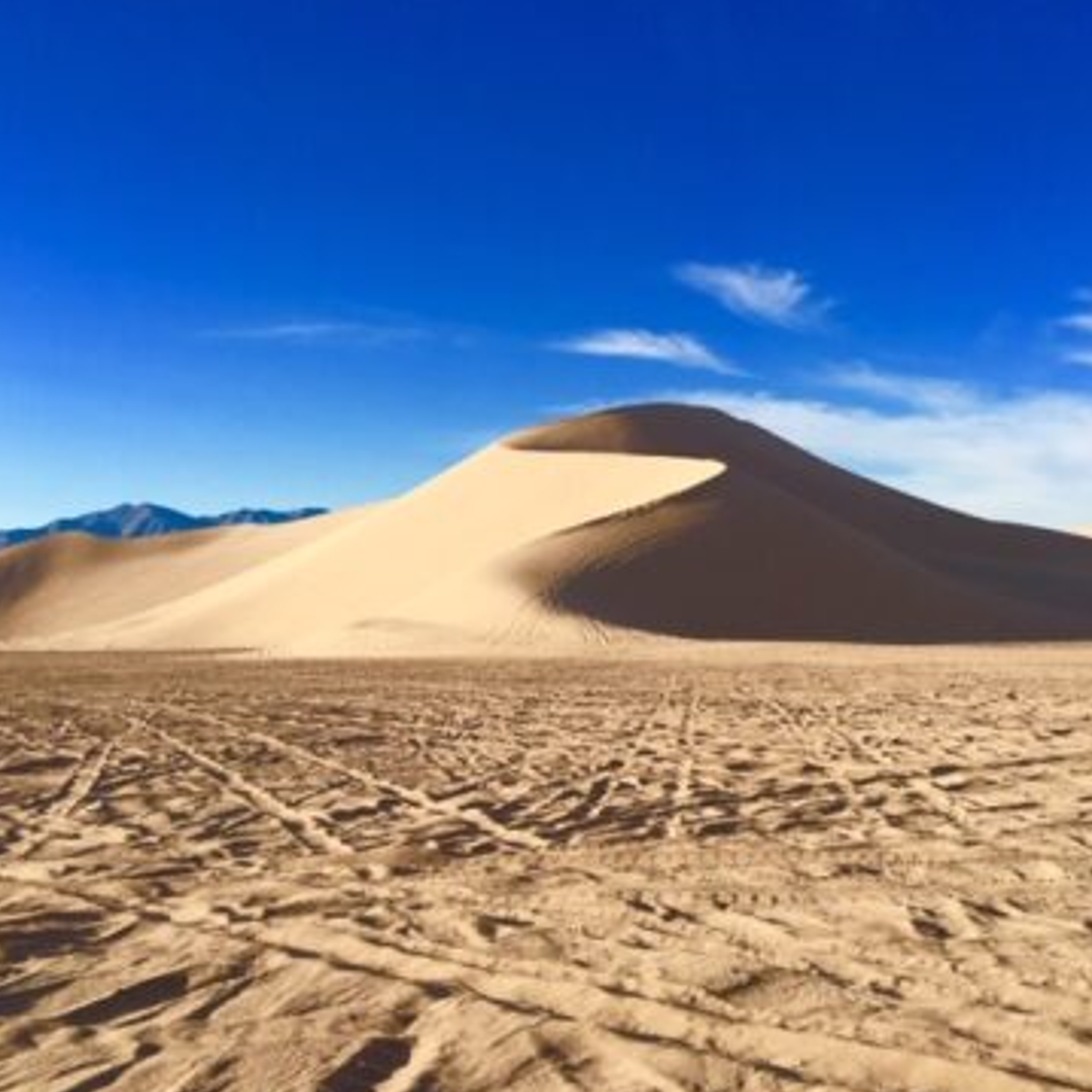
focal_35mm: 35
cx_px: 624
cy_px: 548
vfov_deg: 47.2
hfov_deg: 47.1
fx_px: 1249
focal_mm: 4.15
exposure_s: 1/1603
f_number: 2.2
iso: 25
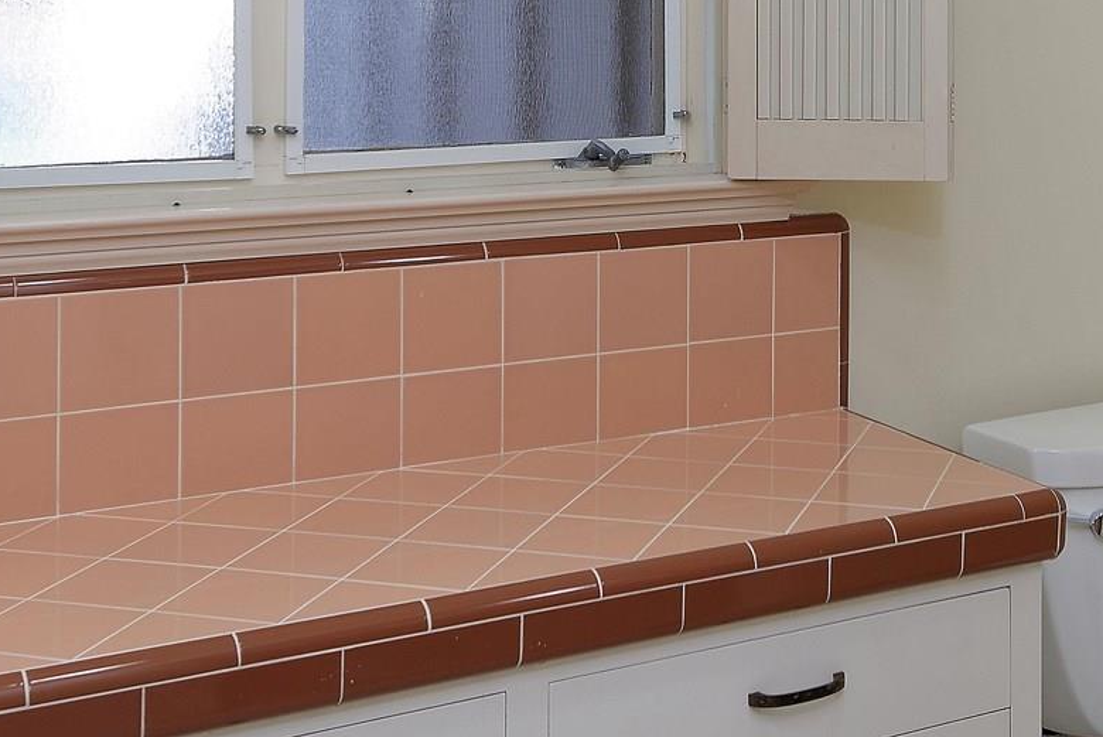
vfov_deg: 20.8
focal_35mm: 63
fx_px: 1931
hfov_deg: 31.3
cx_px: 822
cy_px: -30
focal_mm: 16
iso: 100
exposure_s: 1/13
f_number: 6.3
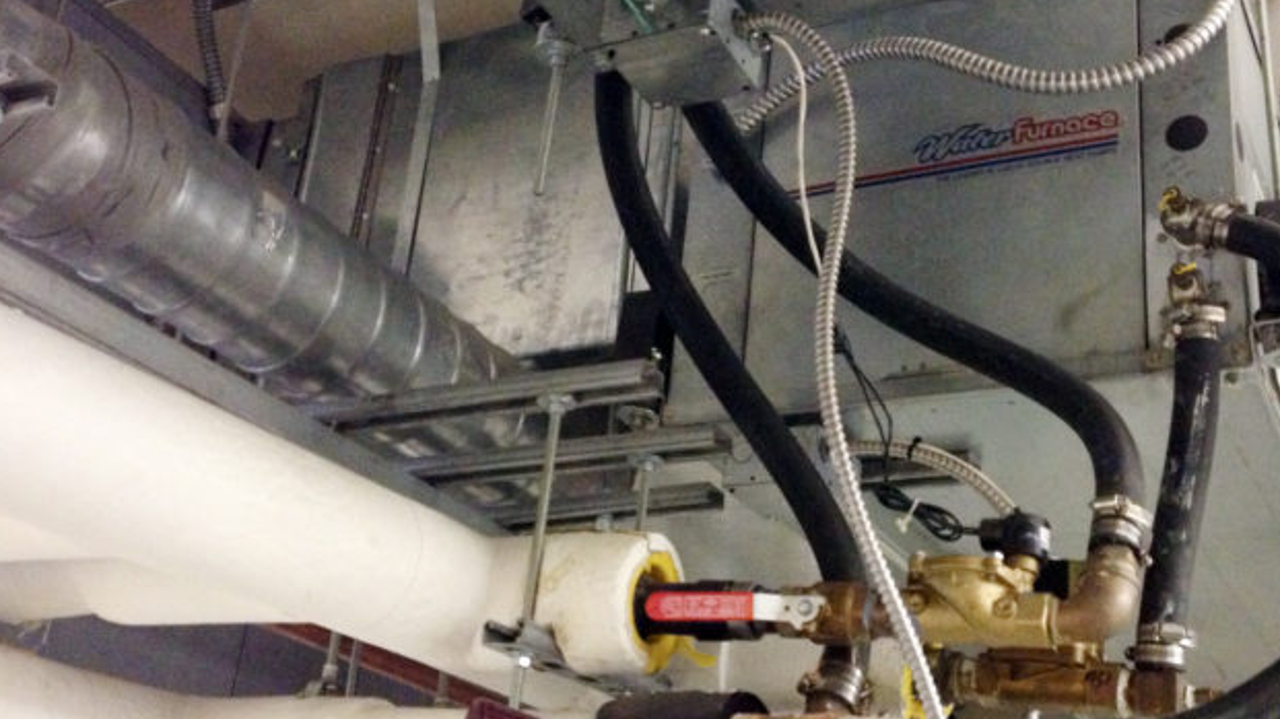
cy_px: 339
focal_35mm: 51
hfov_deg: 40.5
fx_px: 1731
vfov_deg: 23.5
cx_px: 732
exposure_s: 1/20
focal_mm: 4.28
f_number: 2.4
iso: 400
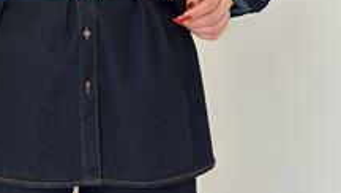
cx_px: 104
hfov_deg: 16.6
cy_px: -96
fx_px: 1168
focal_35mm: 129
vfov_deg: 9.2
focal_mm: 6.86
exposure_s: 1/253
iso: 80
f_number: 1.78
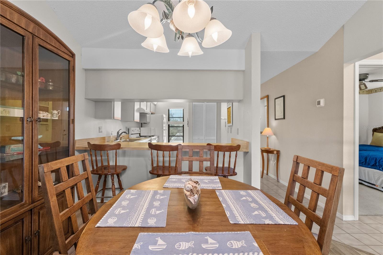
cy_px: 128
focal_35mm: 15
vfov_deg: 77.3
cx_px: 192
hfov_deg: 100.4
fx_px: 160
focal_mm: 10
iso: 640
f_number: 7.1
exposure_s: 1/10
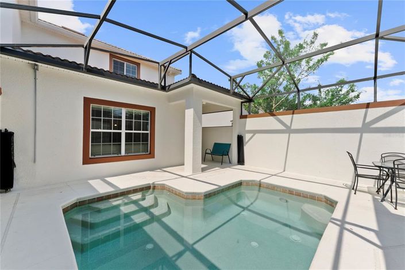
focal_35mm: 14
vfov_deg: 81.2
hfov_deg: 104.3
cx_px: 202
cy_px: 135
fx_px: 157
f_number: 7.1
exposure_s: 1/250
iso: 250
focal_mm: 14
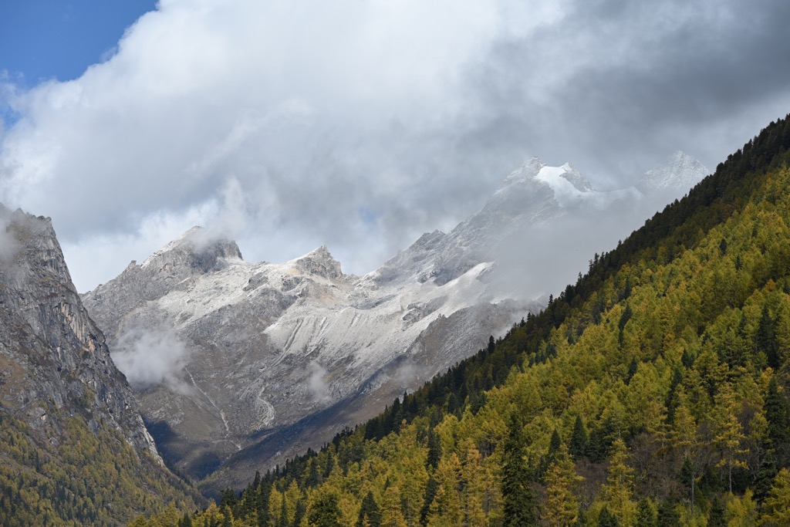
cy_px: 264
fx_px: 2217
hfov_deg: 20.2
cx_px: 395
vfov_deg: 13.6
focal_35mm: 101
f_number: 8
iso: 100
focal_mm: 101
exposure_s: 1/500
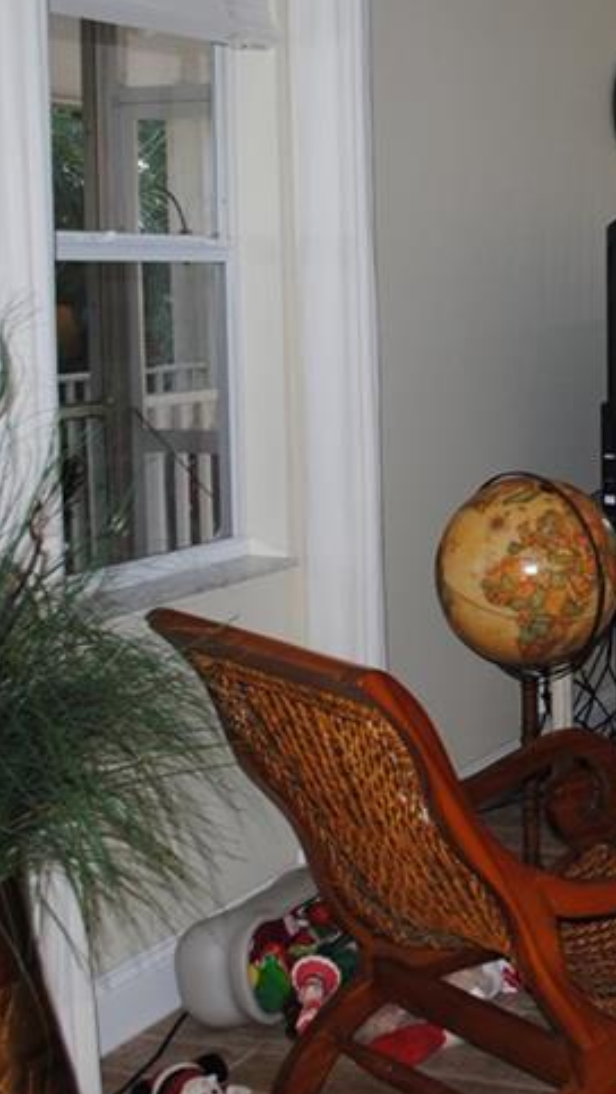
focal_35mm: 60
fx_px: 1741
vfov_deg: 34.7
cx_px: 863
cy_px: 405
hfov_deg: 18.3
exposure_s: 1/60
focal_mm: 18
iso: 200
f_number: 3.5
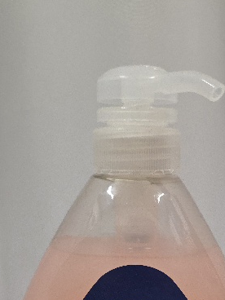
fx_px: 433
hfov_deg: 29.0
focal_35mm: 50
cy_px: 292
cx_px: 146
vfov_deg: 35.0
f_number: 1.7
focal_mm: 6.3
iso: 320
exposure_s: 1/101
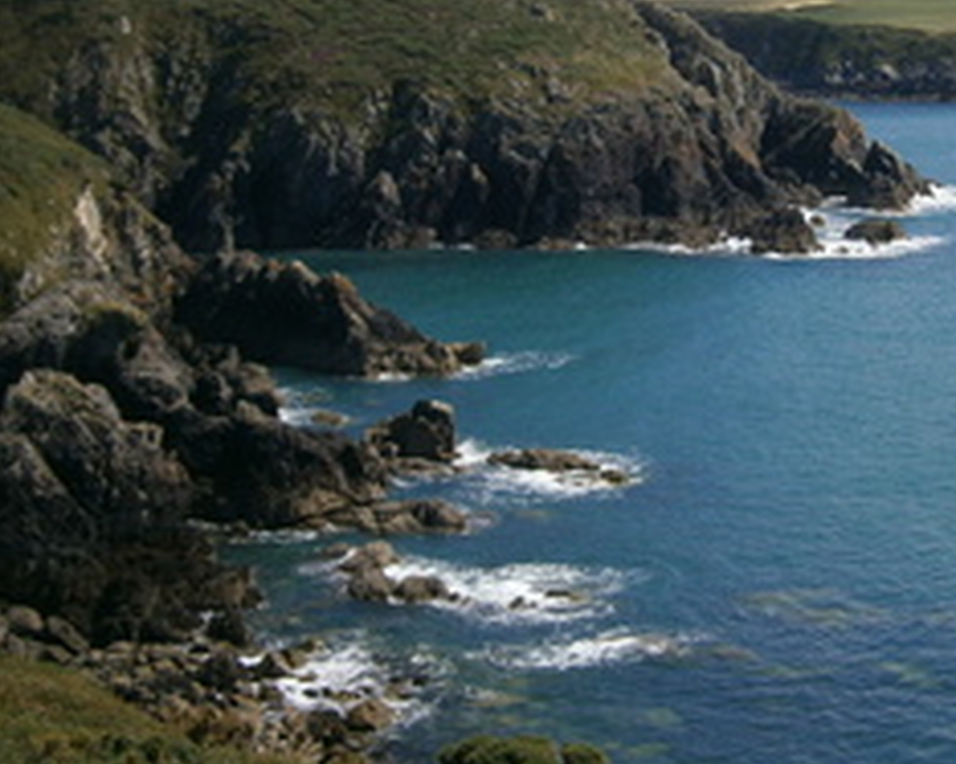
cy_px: 249
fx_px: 2178
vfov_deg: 19.8
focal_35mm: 77
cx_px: 768
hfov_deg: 24.4
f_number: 8.7
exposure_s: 1/200
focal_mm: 6.4
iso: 80
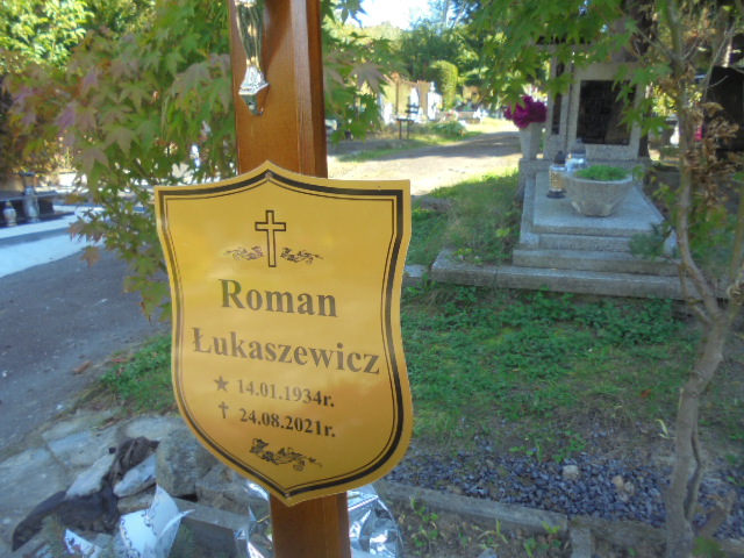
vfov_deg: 53.1
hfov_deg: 67.3
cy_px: 279
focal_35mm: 26
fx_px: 559
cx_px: 372
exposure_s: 1/100
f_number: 3.5
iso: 100
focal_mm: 4.6
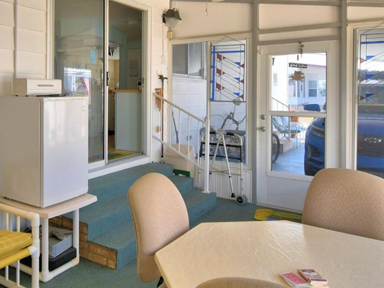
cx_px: 120
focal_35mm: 31
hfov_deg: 56.7
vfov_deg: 44.7
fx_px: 344
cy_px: 93
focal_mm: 10
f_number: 4.5
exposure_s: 1/200
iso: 200
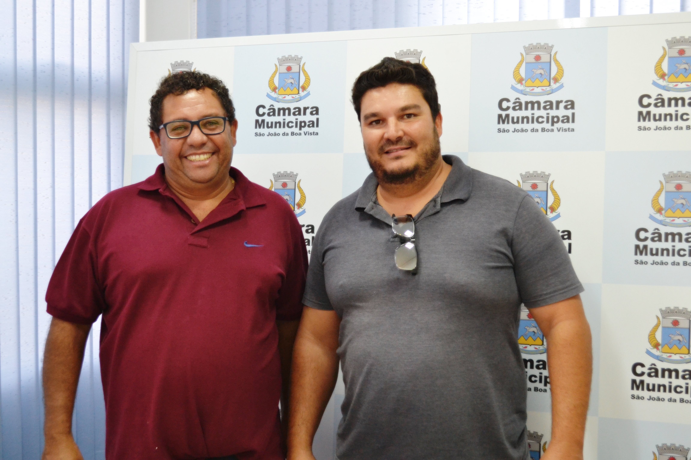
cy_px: 230
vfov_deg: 26.5
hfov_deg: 38.9
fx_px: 979
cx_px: 346
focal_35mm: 51
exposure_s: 1/100
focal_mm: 34
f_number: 5
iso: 1600
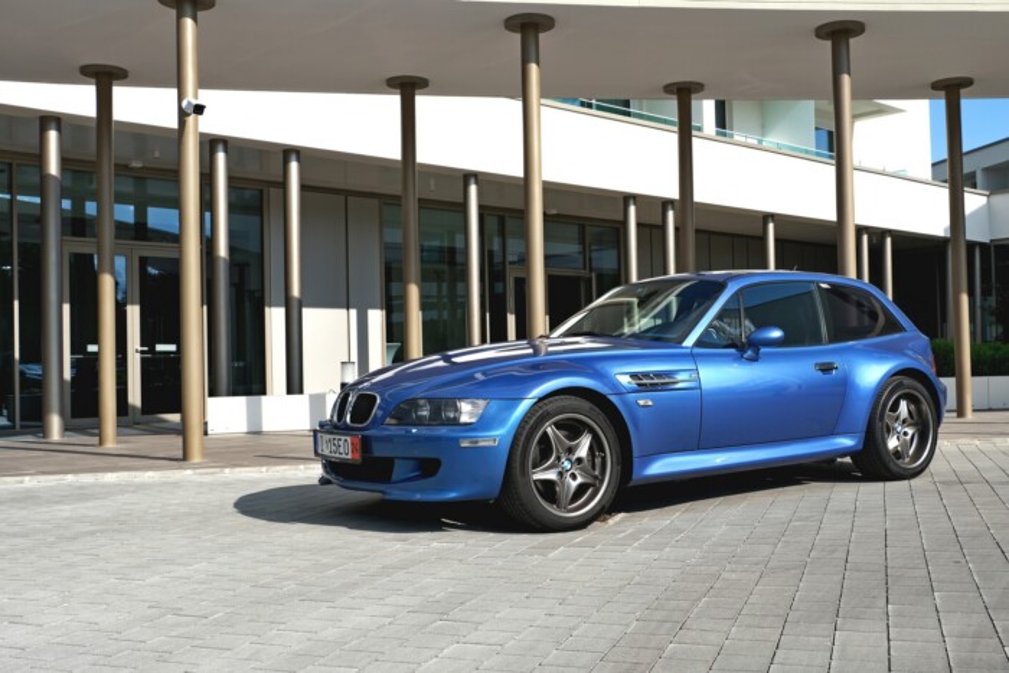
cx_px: 504
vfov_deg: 41.1
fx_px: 897
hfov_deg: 58.7
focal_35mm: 32
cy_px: 336
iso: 80
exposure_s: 1/60
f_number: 11
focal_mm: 21.6
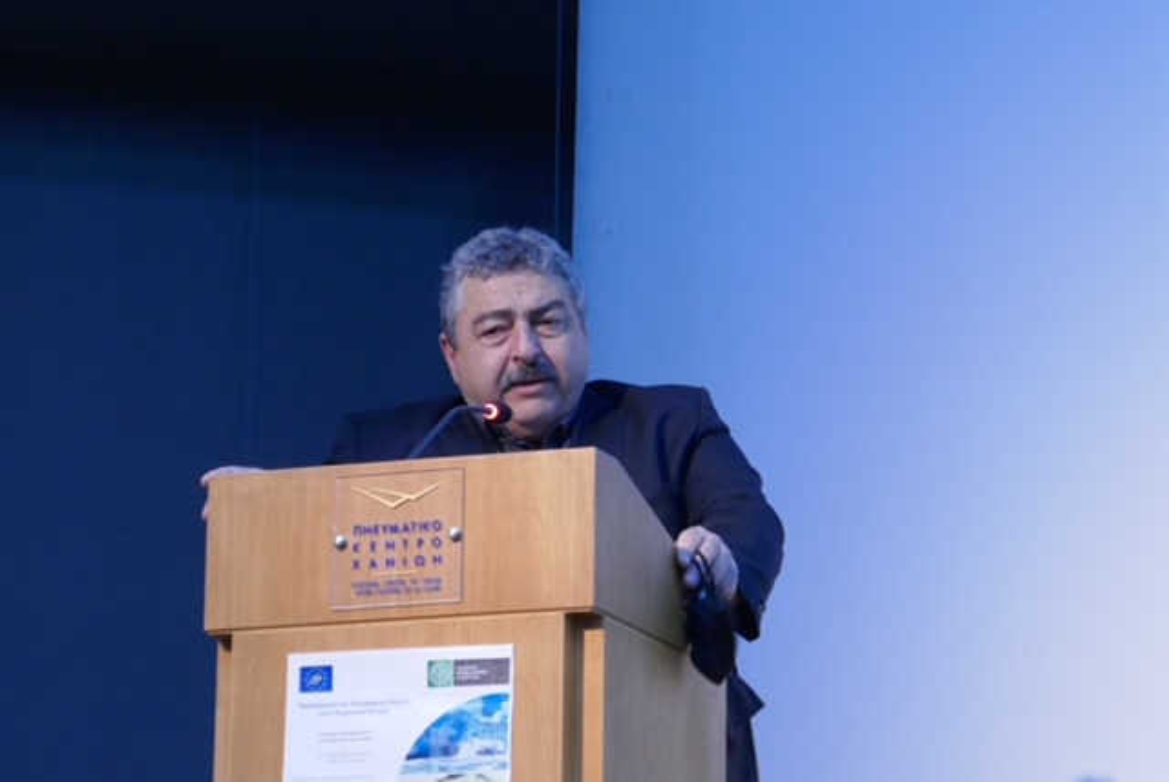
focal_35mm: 150
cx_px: 584
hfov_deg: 13.7
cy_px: 391
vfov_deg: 9.2
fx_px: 4875
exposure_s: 1/15
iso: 1600
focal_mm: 54.8
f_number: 6.3
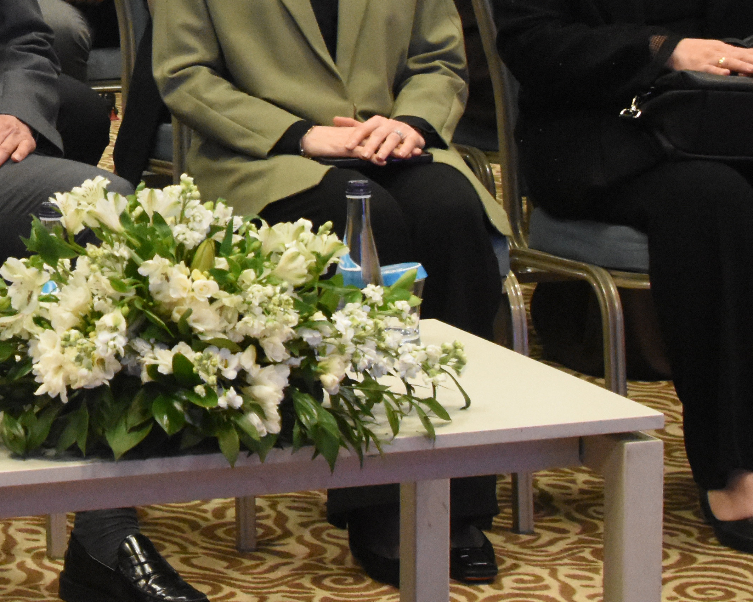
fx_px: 3365
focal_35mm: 151
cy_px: -16
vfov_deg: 10.1
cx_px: -136
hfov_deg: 12.5
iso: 6400
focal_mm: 38
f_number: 7.1
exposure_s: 1/60
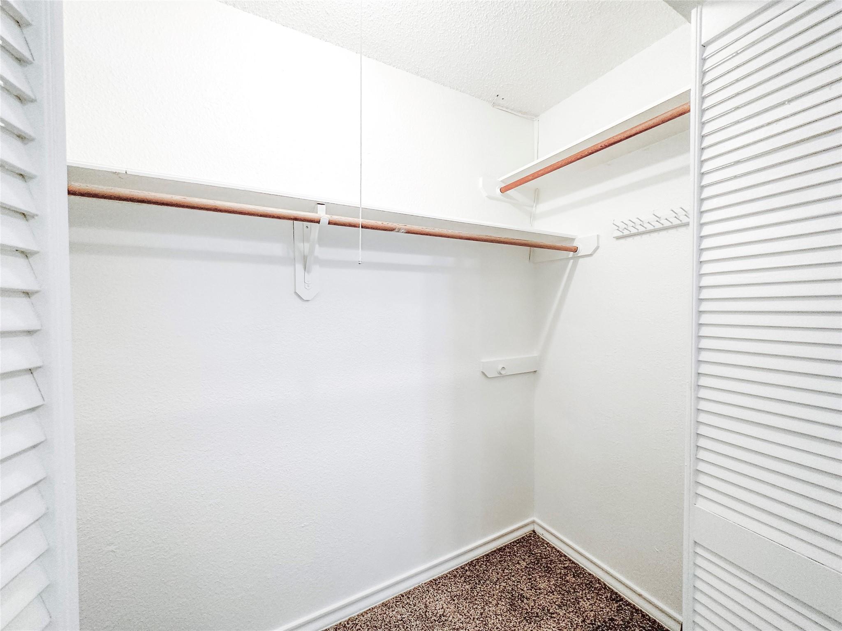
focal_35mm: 14
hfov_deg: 102.1
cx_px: 421
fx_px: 341
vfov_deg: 85.7
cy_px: 316
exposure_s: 1/120
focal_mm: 2.22
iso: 320
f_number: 2.2
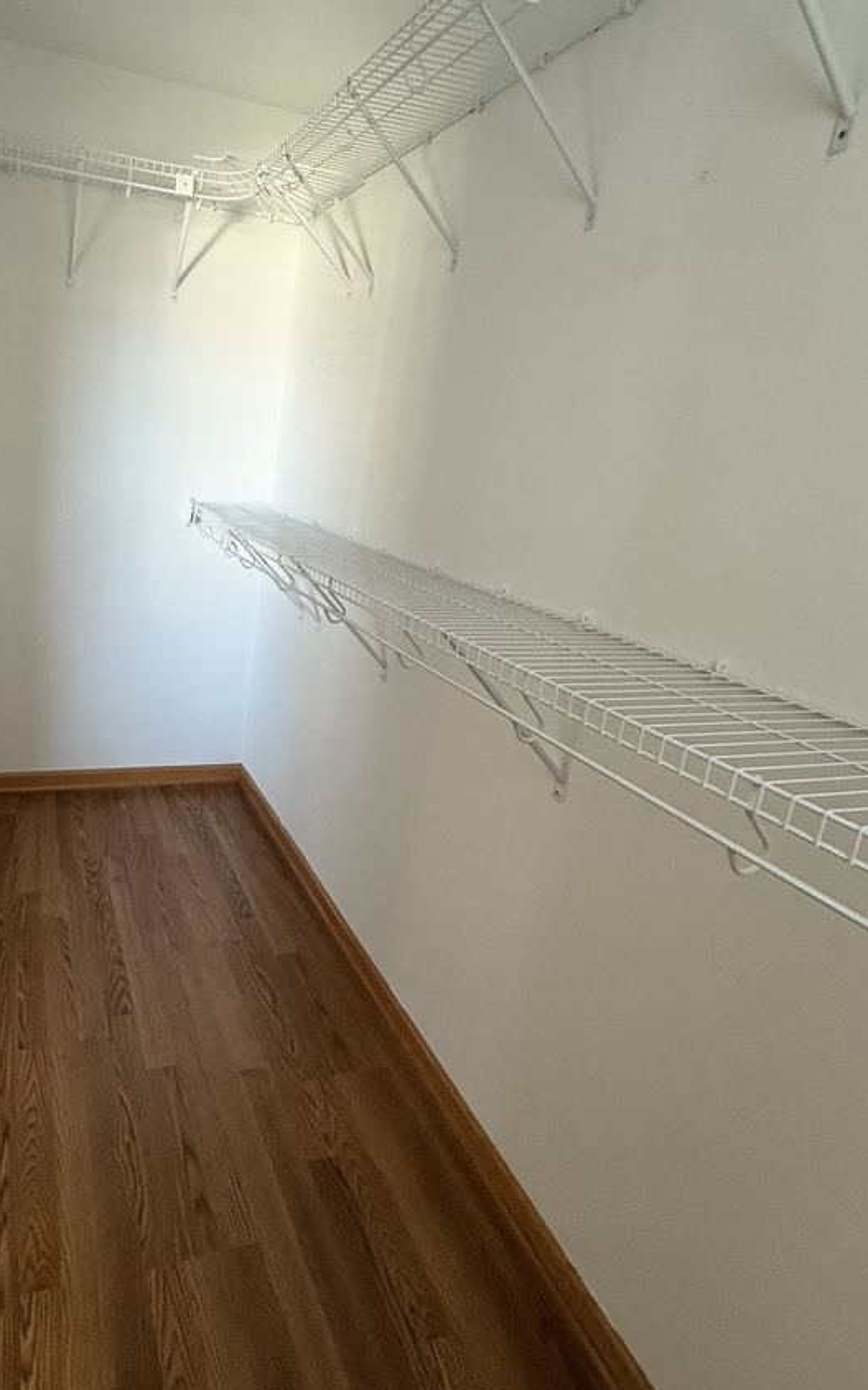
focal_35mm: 19
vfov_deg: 87.7
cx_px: 224
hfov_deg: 59.1
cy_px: 626
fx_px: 720
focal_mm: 2.22
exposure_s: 1/60
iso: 320
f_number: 2.2
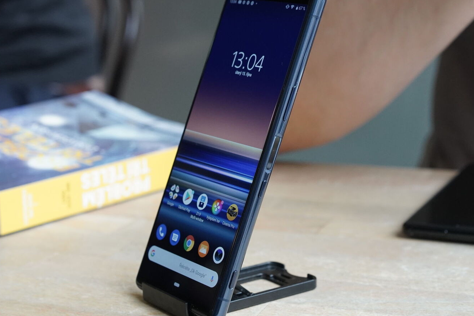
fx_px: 1053
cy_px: 161
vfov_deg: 17.1
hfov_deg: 25.3
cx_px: 179
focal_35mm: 80
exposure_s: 1/125
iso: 3200
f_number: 6.3
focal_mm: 55
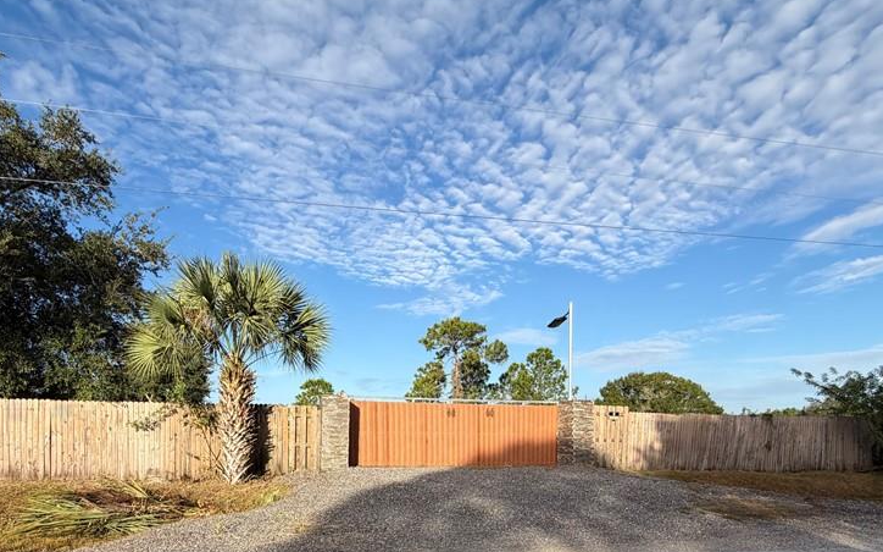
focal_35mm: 21
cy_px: 441
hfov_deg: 81.6
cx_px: 366
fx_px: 505
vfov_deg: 53.5
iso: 25
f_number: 2.2
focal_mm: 2.22
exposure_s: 1/770
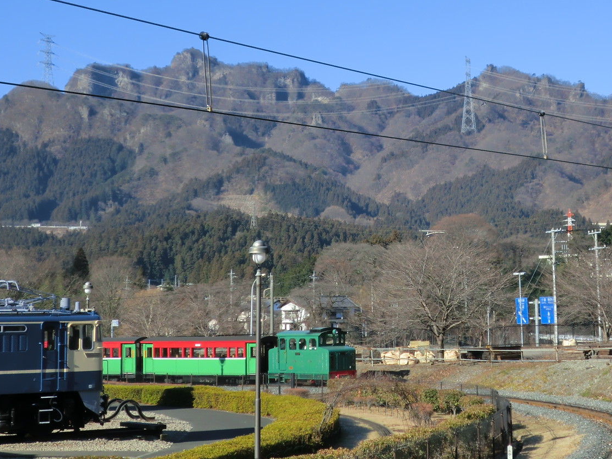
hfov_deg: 23.4
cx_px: 430
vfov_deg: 17.7
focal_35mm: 83
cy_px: 157
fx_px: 1467
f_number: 4.5
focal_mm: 9.8
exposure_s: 1/400
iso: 50
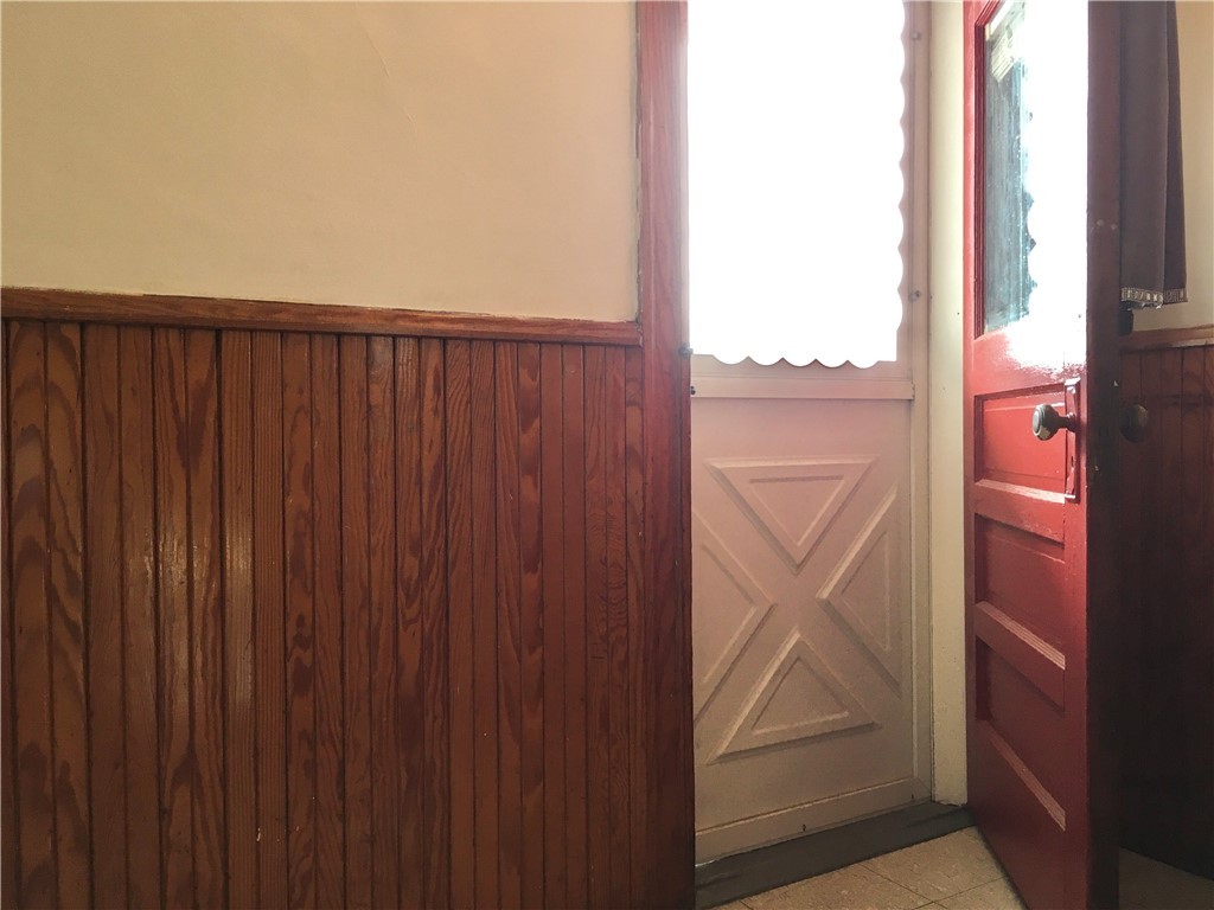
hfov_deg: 61.7
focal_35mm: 29
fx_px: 1017
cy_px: 455
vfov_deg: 48.2
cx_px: 607
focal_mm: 4.15
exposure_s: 1/30
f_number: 2.2
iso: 64
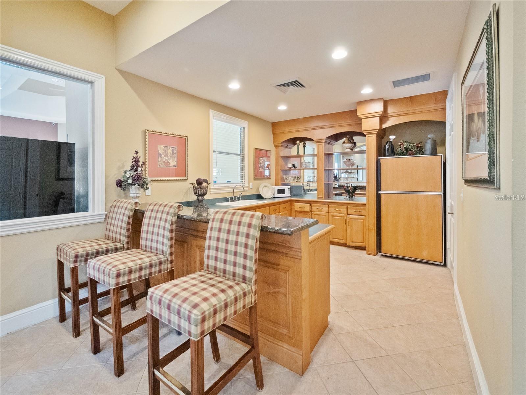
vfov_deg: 85.7
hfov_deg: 102.1
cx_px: 263
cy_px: 198
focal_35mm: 14
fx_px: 213
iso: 3200
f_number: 4
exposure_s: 1/60
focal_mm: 7
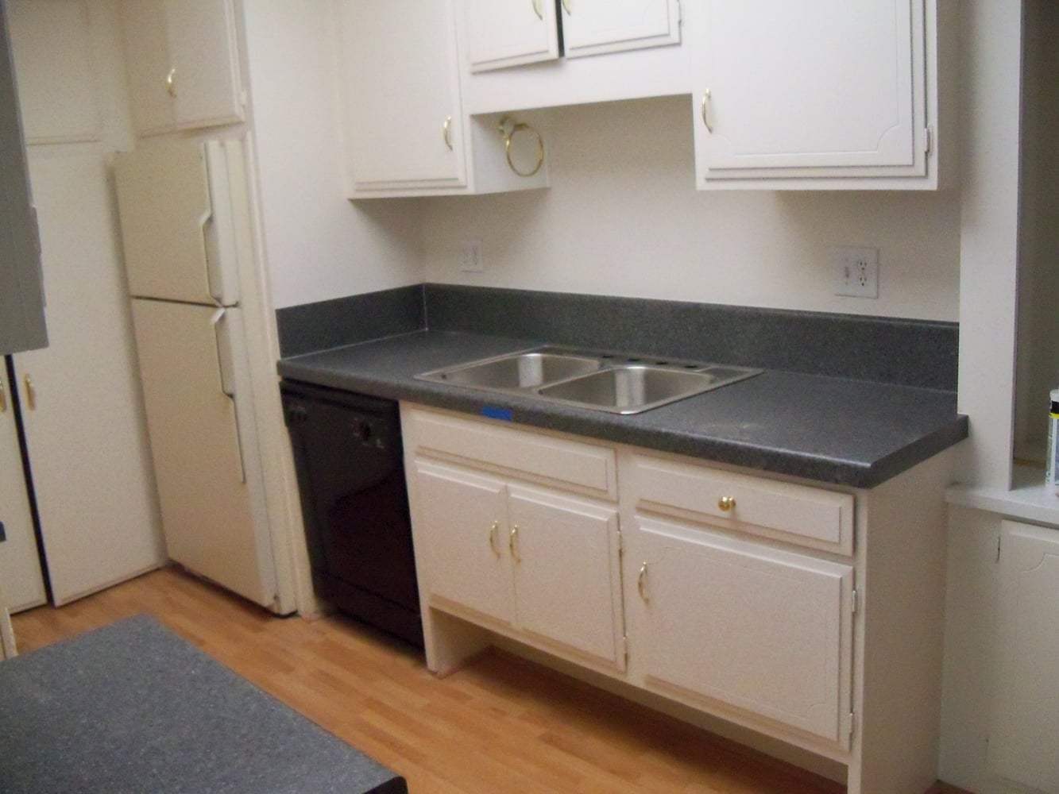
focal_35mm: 35
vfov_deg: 40.7
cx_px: 530
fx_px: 1071
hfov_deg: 52.6
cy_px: 397
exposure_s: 1/40
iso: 800
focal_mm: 6.2
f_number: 3.5
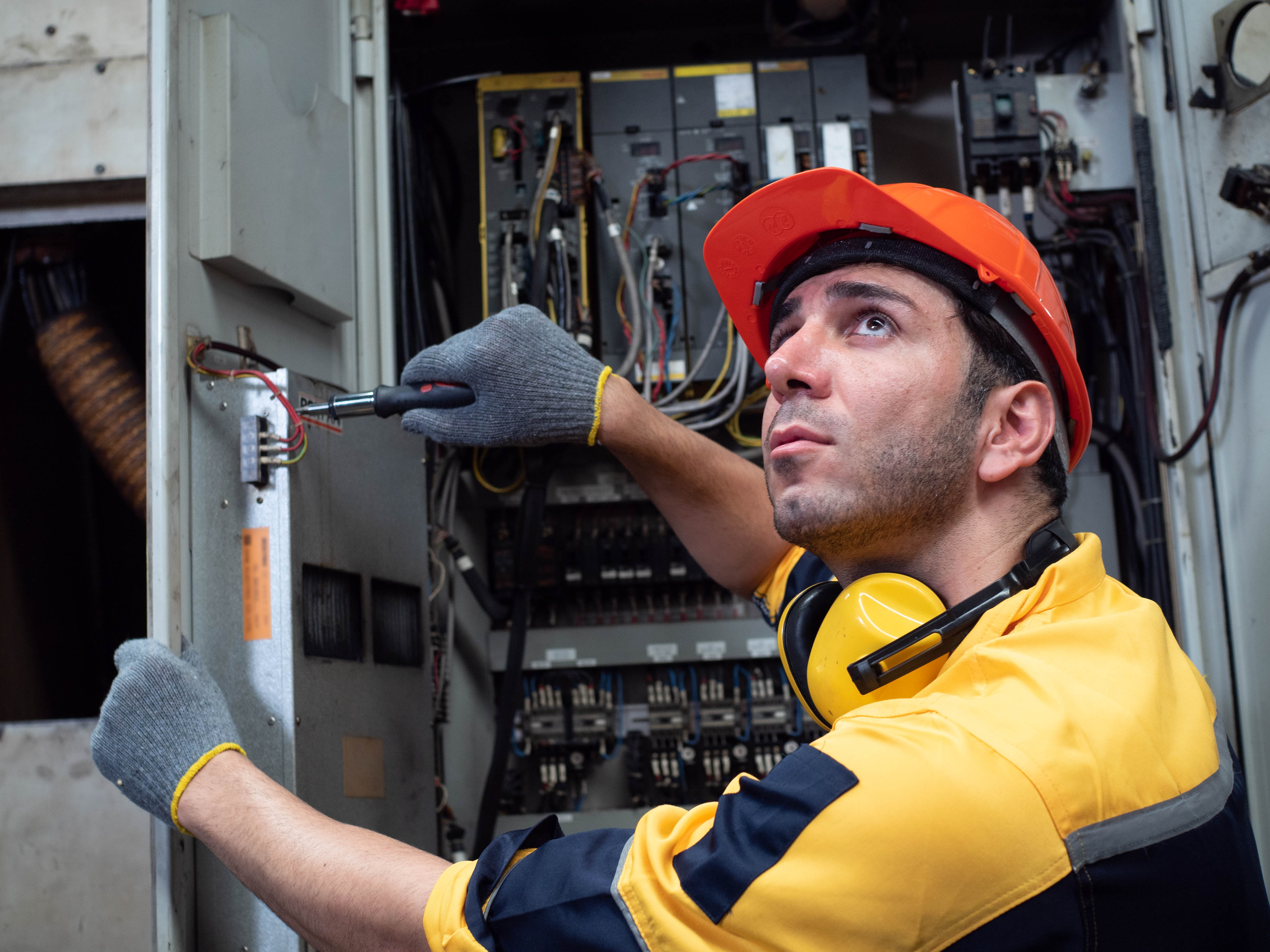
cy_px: 476
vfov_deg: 29.1
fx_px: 1834
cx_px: 635
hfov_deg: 38.2
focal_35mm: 50
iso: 200
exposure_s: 1/160
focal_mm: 25
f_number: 2.8
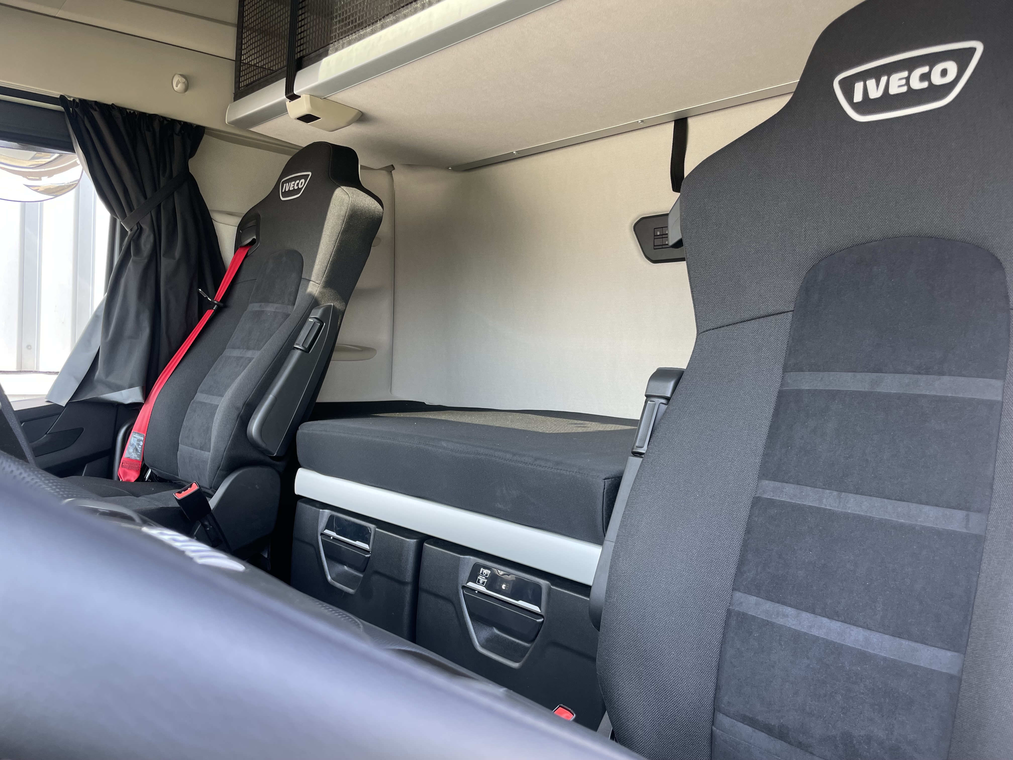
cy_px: 380
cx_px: 506
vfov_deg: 53.1
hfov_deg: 67.3
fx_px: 761
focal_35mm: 26
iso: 50
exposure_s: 1/121
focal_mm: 4.2
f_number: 1.6
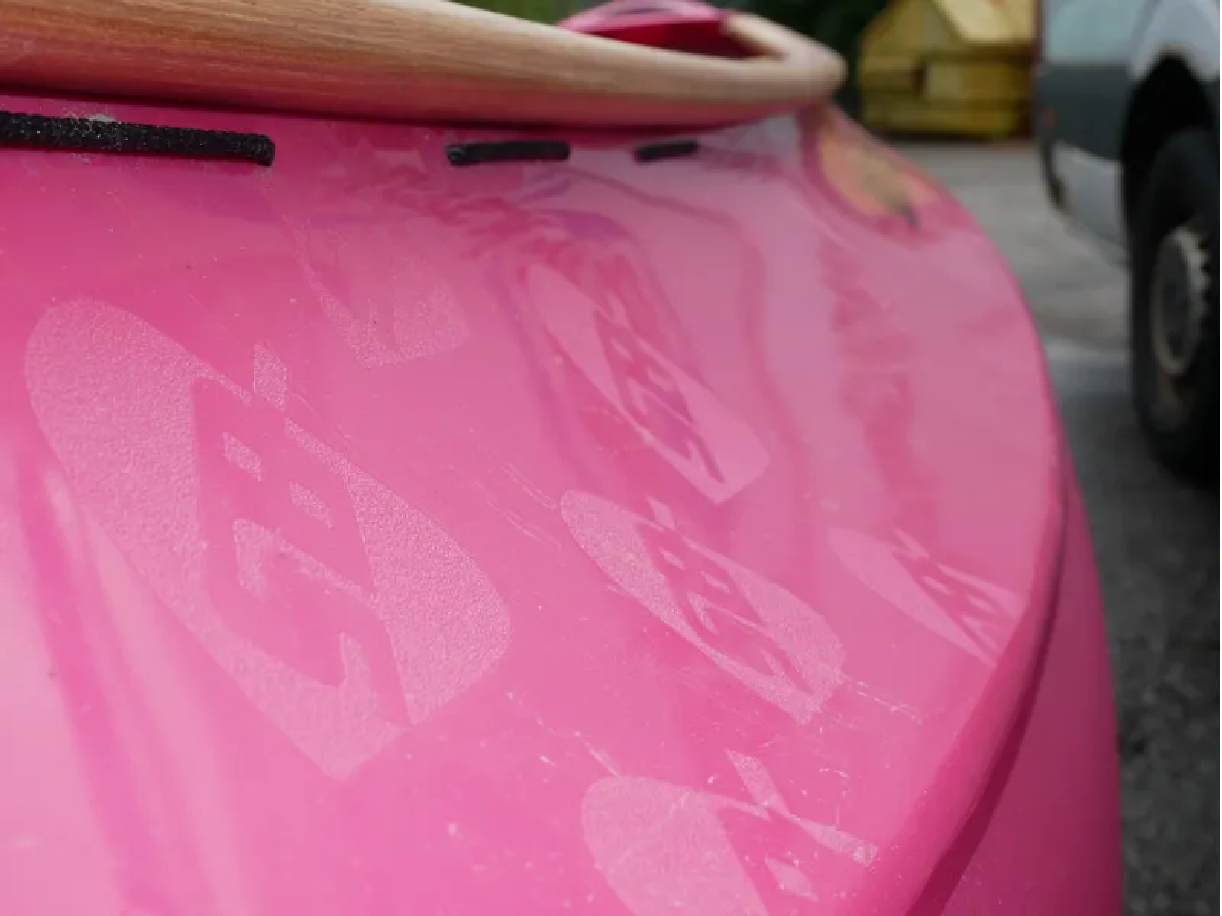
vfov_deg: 29.1
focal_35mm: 50
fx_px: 1765
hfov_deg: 38.2
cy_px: 458
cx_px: 611
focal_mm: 25
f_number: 11
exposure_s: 1/125
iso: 200
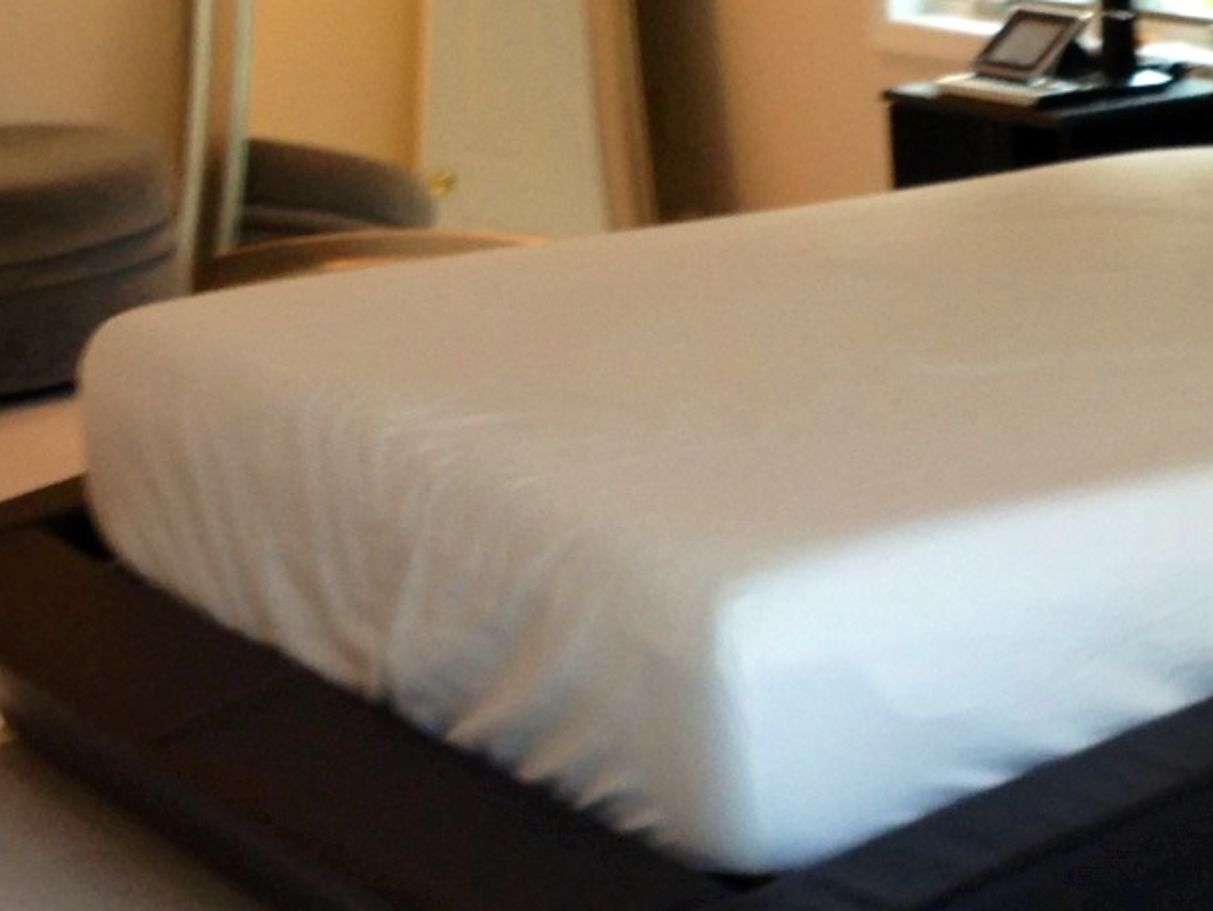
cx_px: 1012
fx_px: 3927
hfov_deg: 17.4
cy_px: 444
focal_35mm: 112
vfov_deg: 13.2
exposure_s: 1/20
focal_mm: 4.13
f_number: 2.4
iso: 64
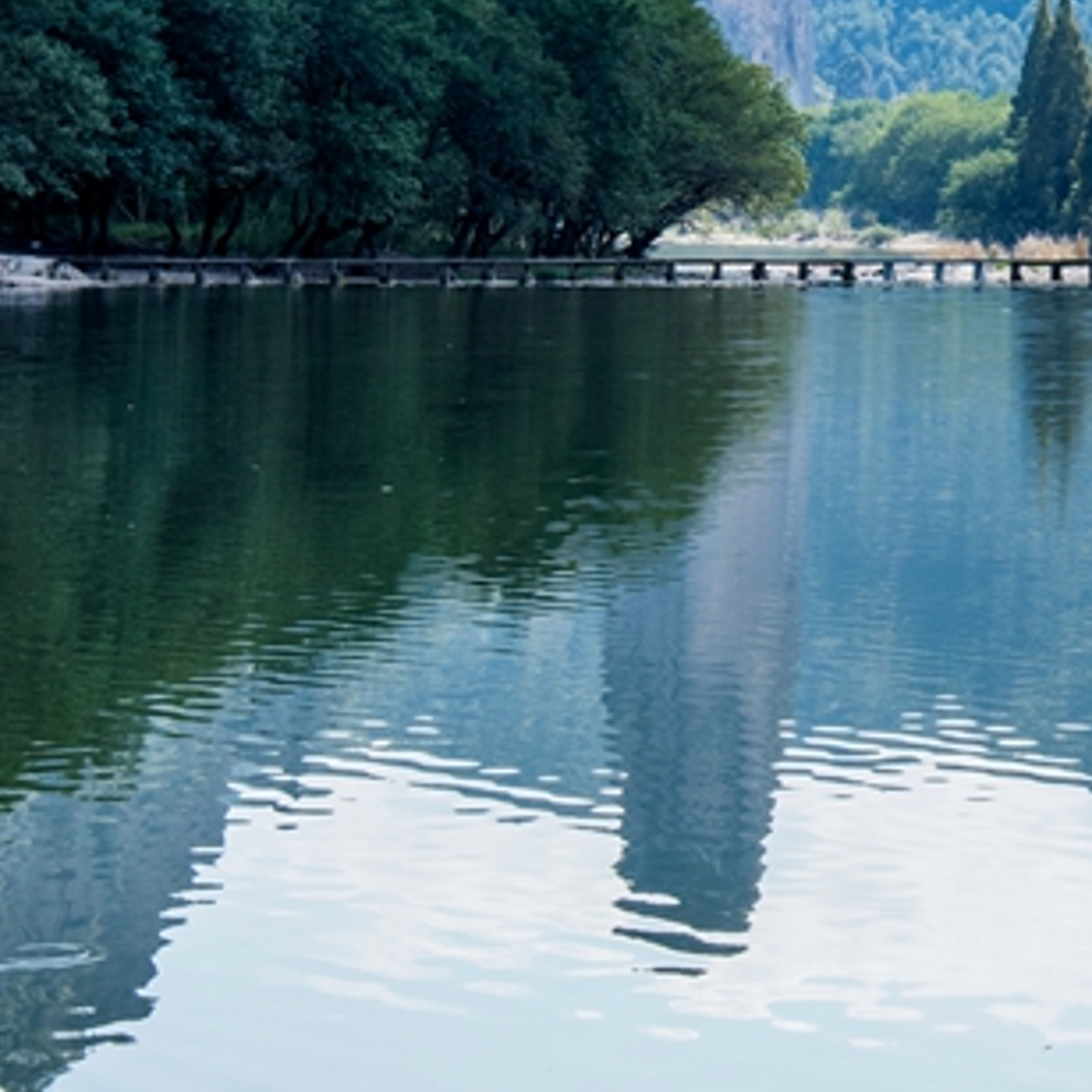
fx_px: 4675
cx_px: 1283
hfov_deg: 13.0
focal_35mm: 131
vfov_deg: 13.2
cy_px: 51
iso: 200
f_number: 16
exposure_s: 1/100
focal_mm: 44
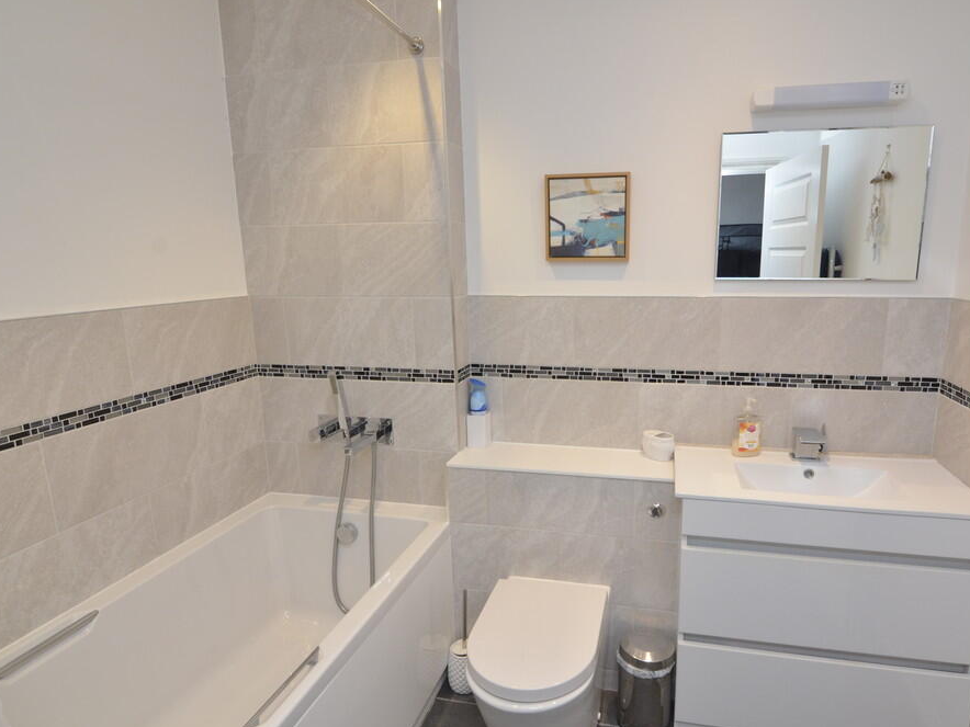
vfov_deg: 66.0
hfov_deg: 81.4
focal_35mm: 20
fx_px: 560
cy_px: 359
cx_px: 546
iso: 800
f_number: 7.1
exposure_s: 1/60
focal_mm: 12
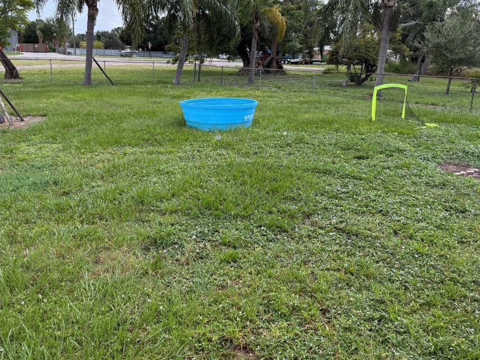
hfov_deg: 61.4
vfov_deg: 48.1
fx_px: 402
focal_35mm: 29
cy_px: 153
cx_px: 207
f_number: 1.78
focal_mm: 6.76
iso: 100
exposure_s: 1/208
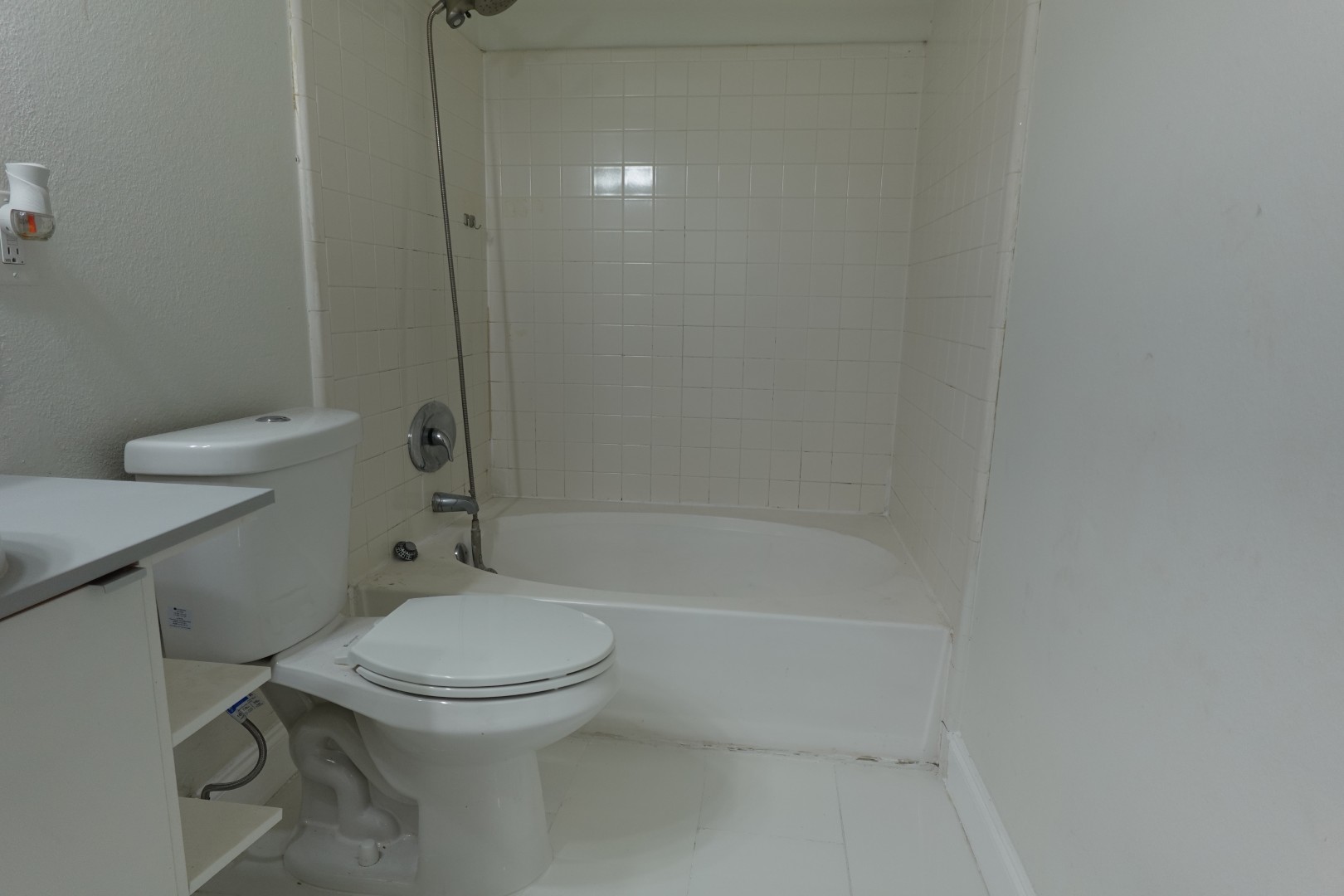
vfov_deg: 61.9
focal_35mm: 20
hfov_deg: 84.0
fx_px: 747
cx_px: 672
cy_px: 448
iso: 125
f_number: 2
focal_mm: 7.6
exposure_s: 1/200
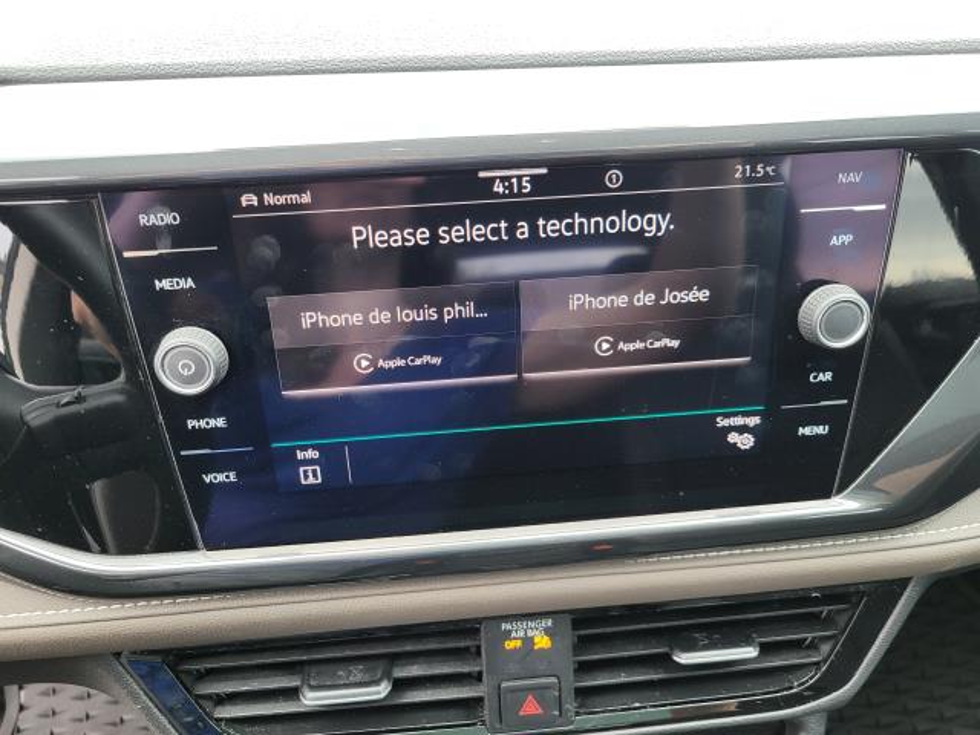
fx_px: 736
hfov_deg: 67.3
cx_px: 490
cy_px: 368
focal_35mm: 26
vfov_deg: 53.1
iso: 80
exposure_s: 1/120
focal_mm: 5.4
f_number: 1.8
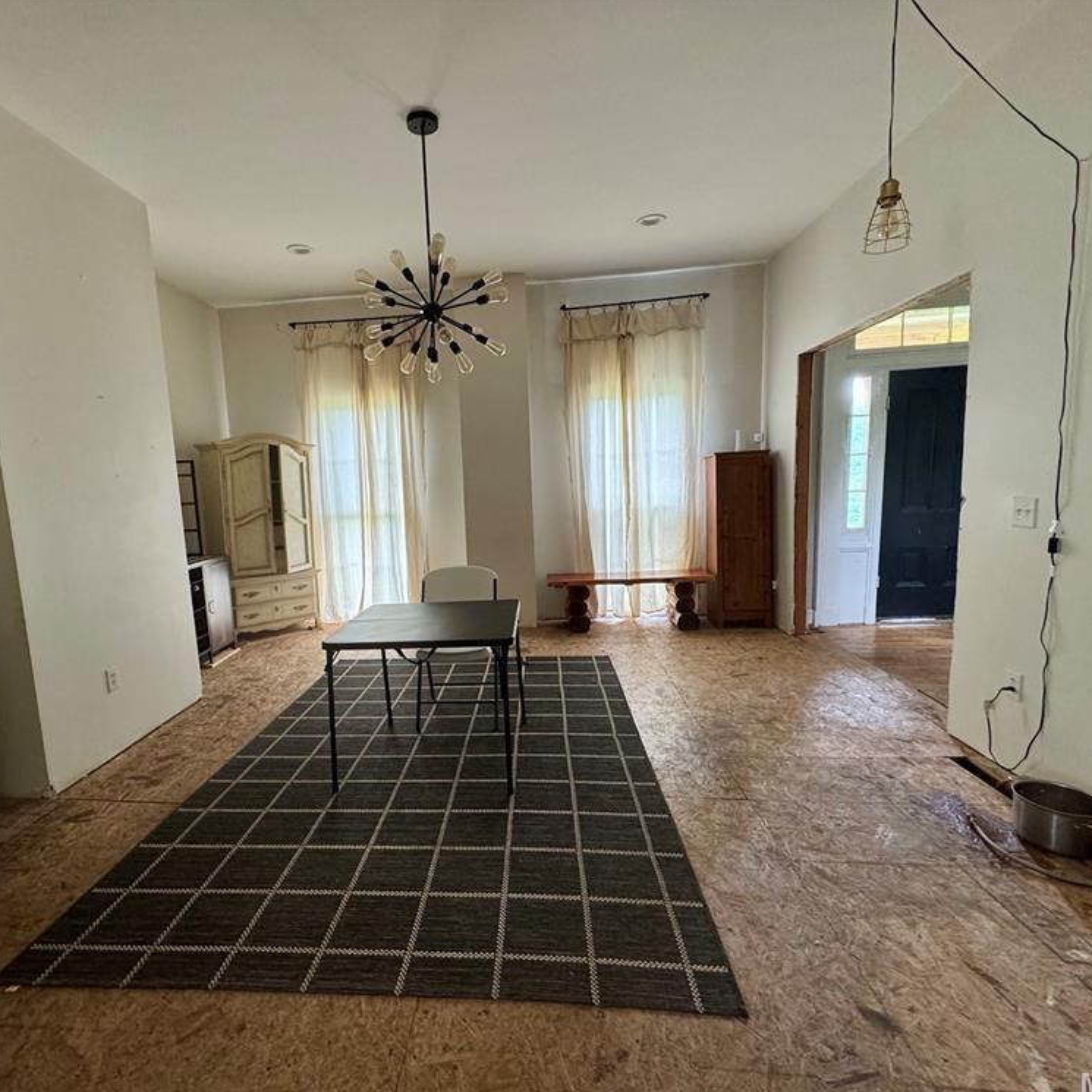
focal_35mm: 17
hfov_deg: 83.6
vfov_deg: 84.0
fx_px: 607
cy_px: 557
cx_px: 476
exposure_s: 1/68
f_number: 2.2
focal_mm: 2.22
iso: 320
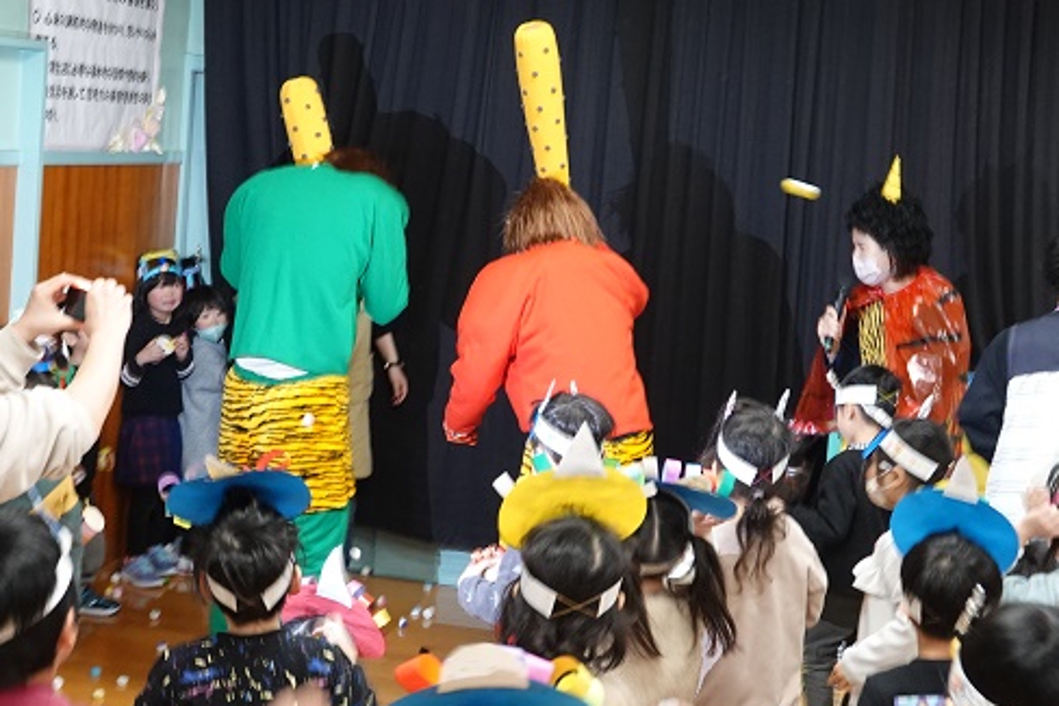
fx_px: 1882
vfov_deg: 21.2
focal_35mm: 64
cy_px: 373
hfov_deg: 31.4
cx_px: 551
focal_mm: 14.16
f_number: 3.2
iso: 800
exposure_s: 1/40
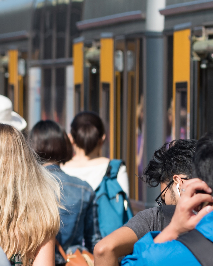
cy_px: 137
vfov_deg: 4.9
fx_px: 3120
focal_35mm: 396
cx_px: -134
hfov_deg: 3.9
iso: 140
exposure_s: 1/500
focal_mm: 135
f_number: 5.6
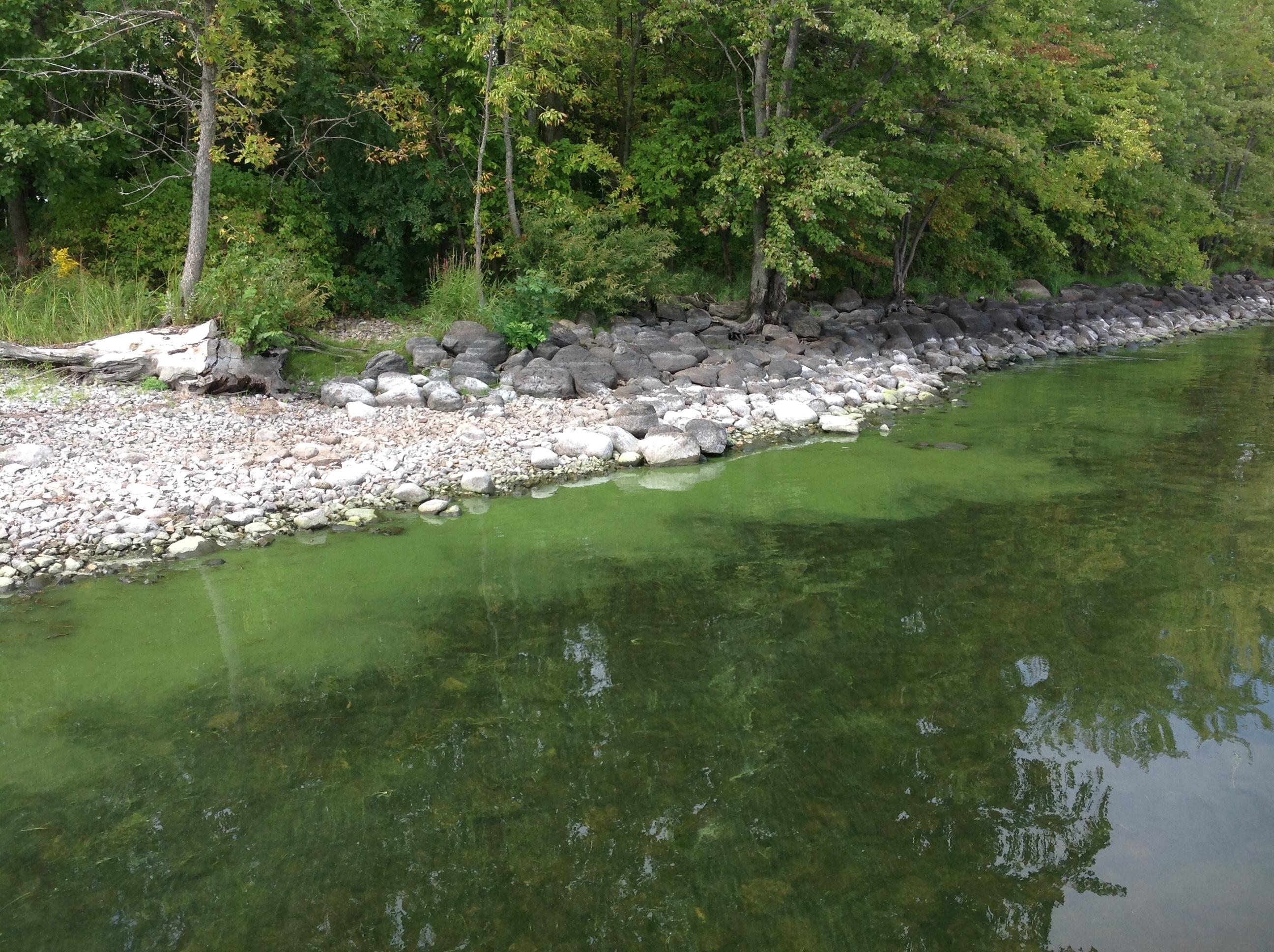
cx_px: 637
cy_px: 476
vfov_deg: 40.6
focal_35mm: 35
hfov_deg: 52.7
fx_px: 1286
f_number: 2.4
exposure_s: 1/737
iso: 50
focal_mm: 4.28
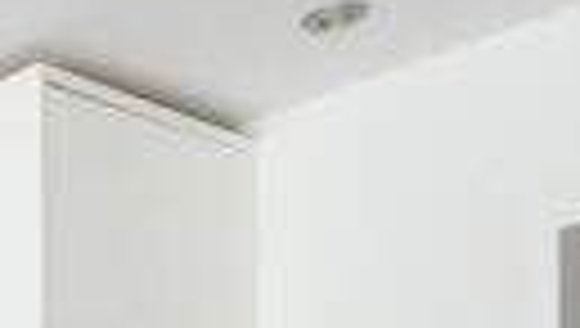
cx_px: -508
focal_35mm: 85
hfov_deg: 18.5
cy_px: 708
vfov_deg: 12.2
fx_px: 1309
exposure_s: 1/25
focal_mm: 16
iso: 800
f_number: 7.1
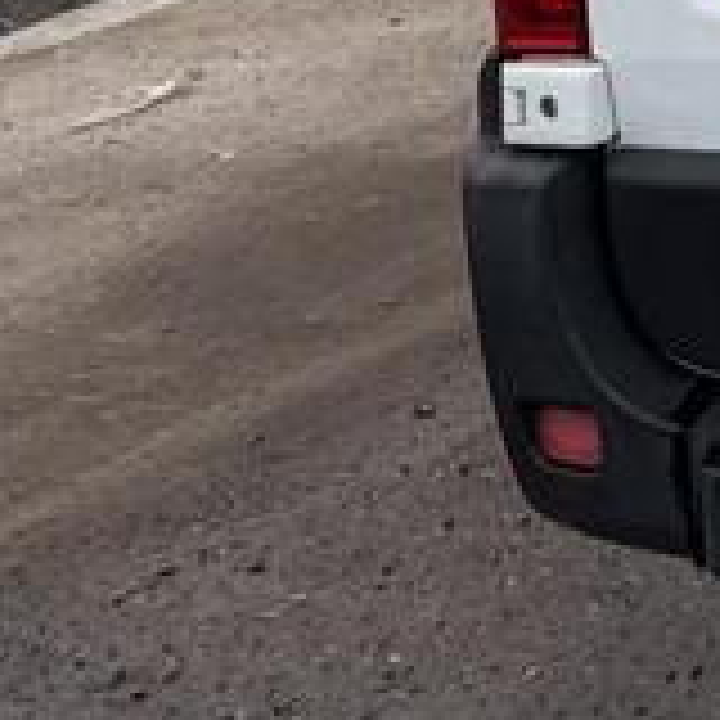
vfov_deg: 12.0
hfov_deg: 10.7
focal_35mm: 129
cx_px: 1926
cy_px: -747
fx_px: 3036
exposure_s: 1/959
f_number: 1.6
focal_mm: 5.96
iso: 50
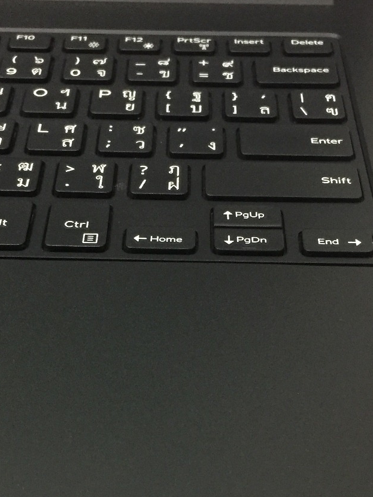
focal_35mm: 57
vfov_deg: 33.5
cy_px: 335
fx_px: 819
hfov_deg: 25.7
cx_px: 171
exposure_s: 1/33
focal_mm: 4.15
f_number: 2.2
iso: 320
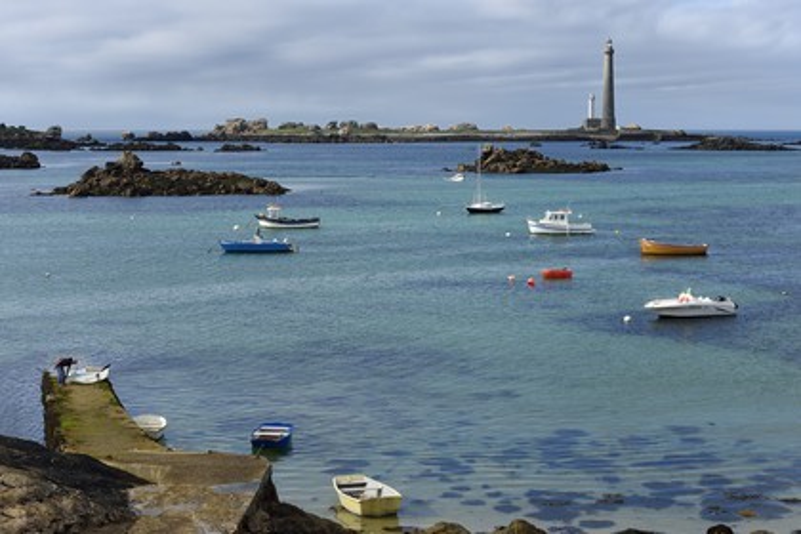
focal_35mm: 70
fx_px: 1557
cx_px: 400
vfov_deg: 19.5
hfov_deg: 28.8
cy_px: 267
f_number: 14
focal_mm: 70
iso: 200
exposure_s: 1/200
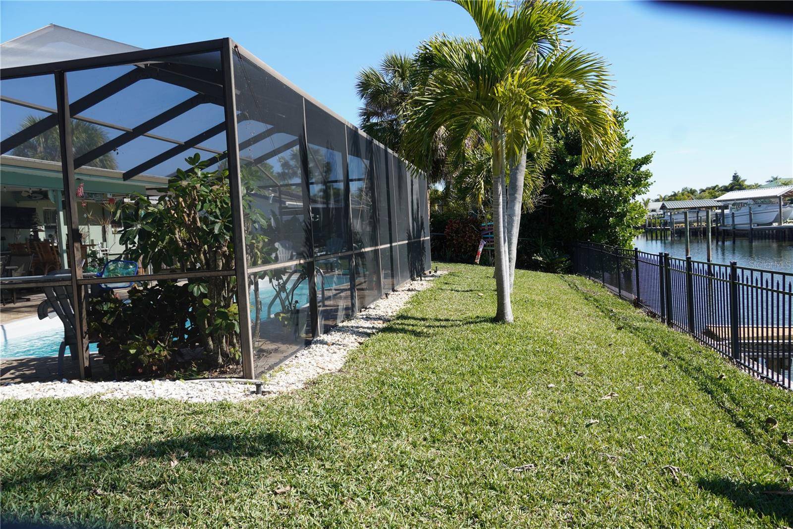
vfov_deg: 47.9
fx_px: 595
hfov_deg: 67.4
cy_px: 264
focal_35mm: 27
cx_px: 396
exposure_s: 1/160
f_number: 8
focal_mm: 18
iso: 100
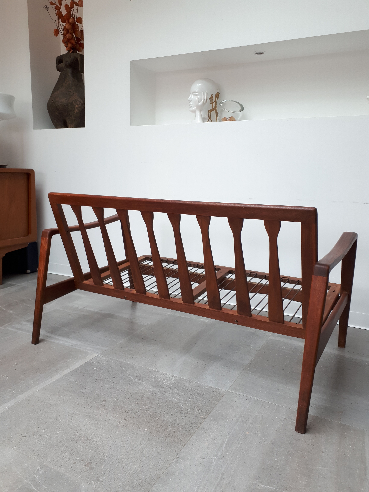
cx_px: 184
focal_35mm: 27
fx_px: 384
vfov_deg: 65.3
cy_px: 246
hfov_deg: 51.4
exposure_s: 1/50
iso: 64
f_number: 1.9
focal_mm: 3.6
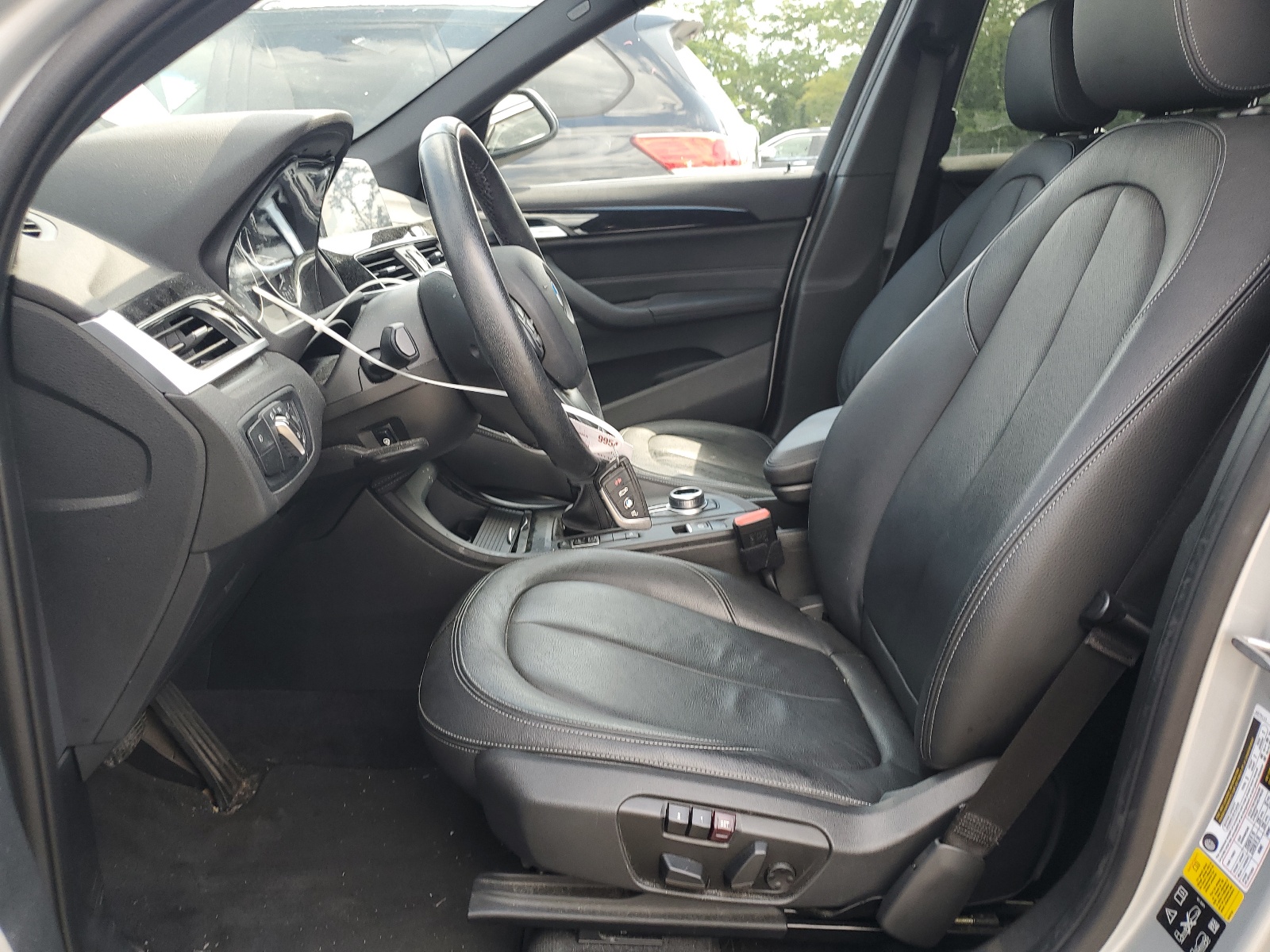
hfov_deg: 67.3
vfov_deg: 53.1
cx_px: 635
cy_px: 476
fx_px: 954
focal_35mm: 26
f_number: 1.5
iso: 50
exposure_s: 1/213
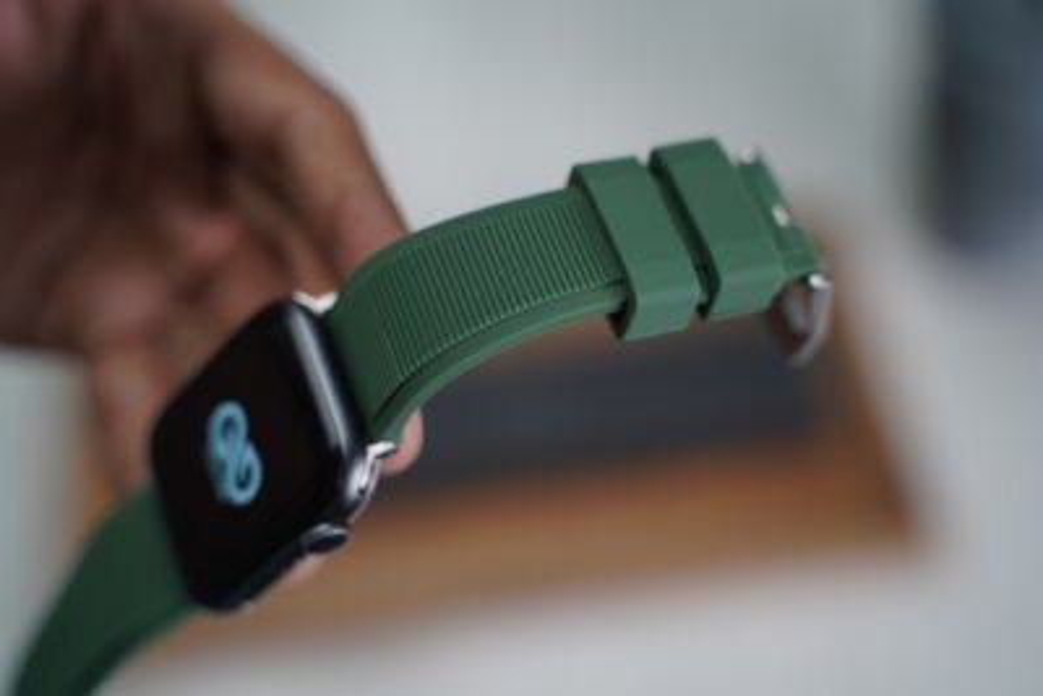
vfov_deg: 24.2
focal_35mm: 56
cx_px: 522
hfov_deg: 35.6
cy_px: 348
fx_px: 1623
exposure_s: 1/320
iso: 1000
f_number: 2.8
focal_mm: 56
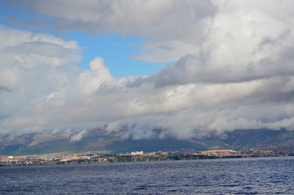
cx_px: 147
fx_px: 1100
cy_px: 98
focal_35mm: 135
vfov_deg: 10.1
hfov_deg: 15.2
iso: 640
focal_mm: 90
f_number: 4.5
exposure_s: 1/8000
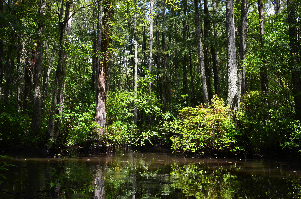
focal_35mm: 33
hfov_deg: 57.3
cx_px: 150
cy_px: 100
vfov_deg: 39.8
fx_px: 275
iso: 200
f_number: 10
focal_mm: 22
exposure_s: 1/60
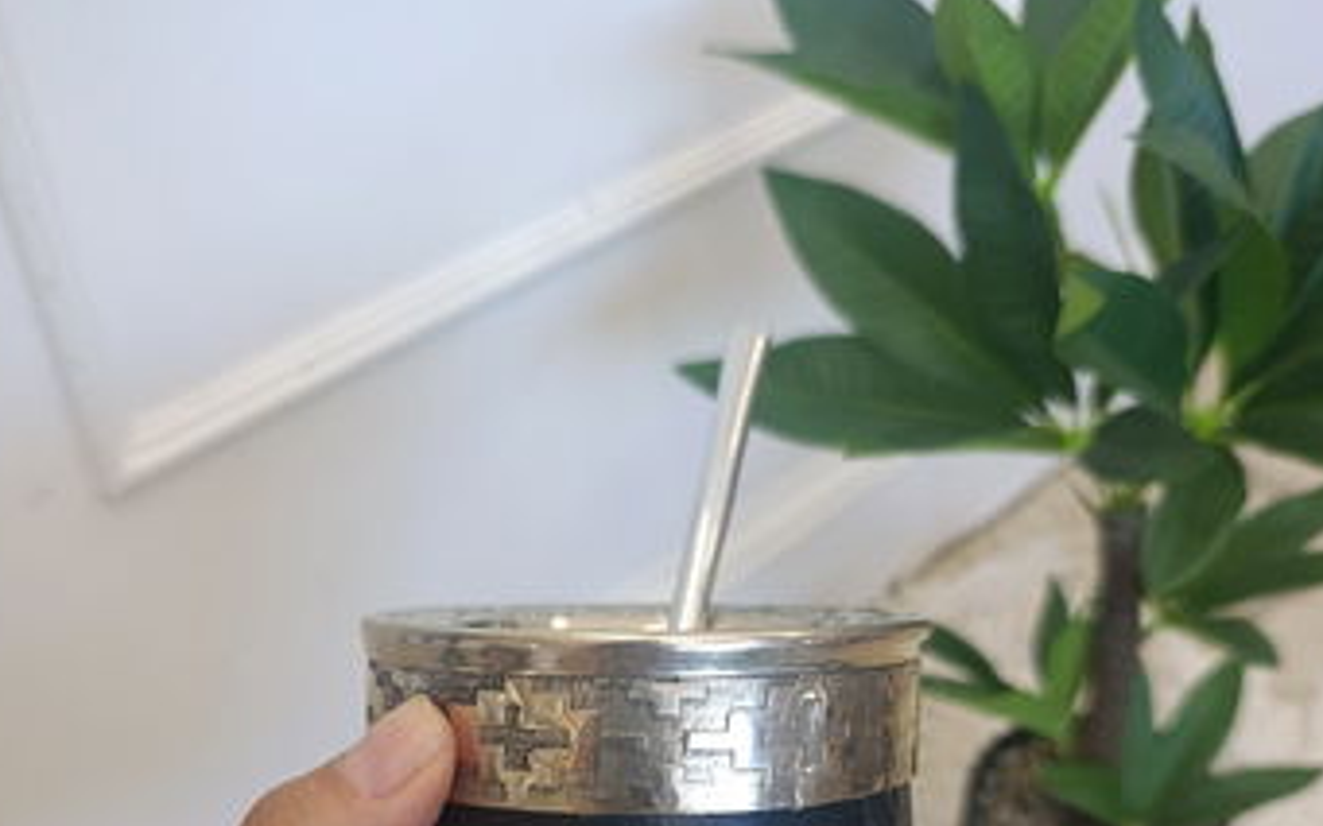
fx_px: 1370
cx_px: 594
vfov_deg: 31.7
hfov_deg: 51.5
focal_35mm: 38
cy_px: 774
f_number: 1.65
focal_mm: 6.11
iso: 439
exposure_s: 1/100
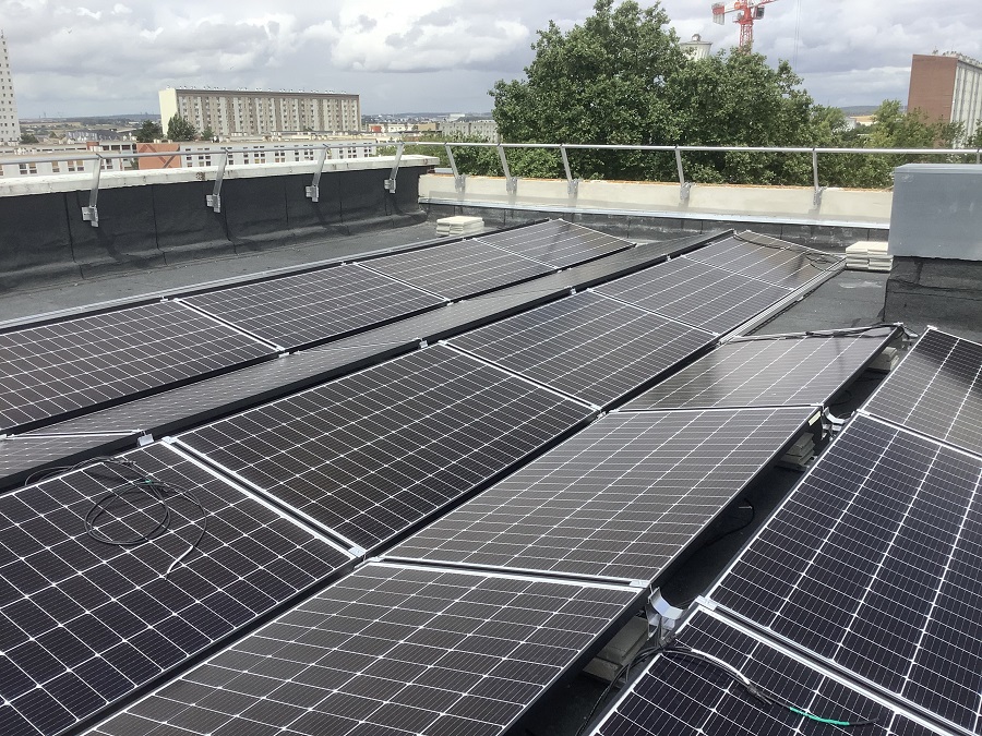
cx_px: 491
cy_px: 368
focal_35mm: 31
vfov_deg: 45.4
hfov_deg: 58.4
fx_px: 879
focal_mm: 3.3
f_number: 2.4
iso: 25
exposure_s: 1/1101
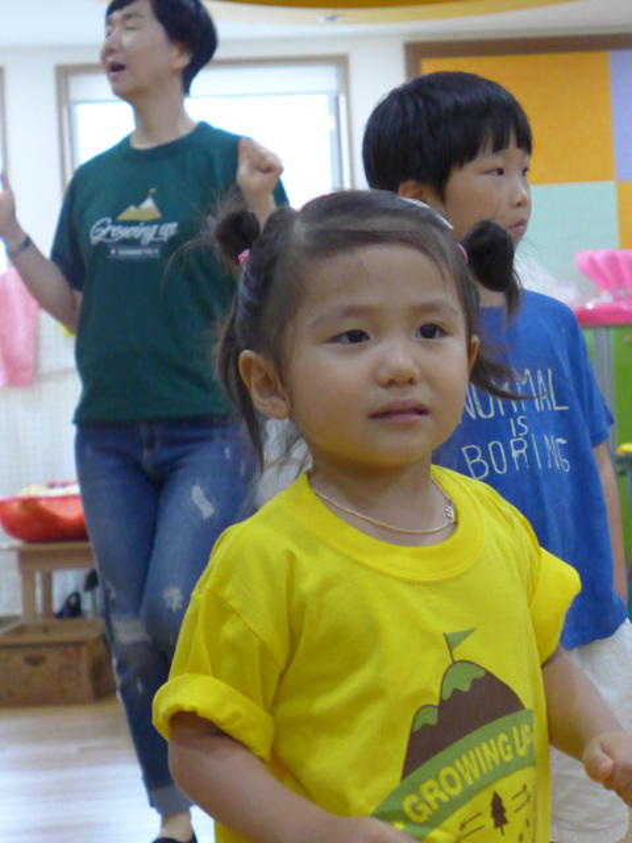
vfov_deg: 21.8
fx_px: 2191
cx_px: 316
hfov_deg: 16.4
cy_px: 422
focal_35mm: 90
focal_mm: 17.7
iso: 1600
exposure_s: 1/500
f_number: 2.3
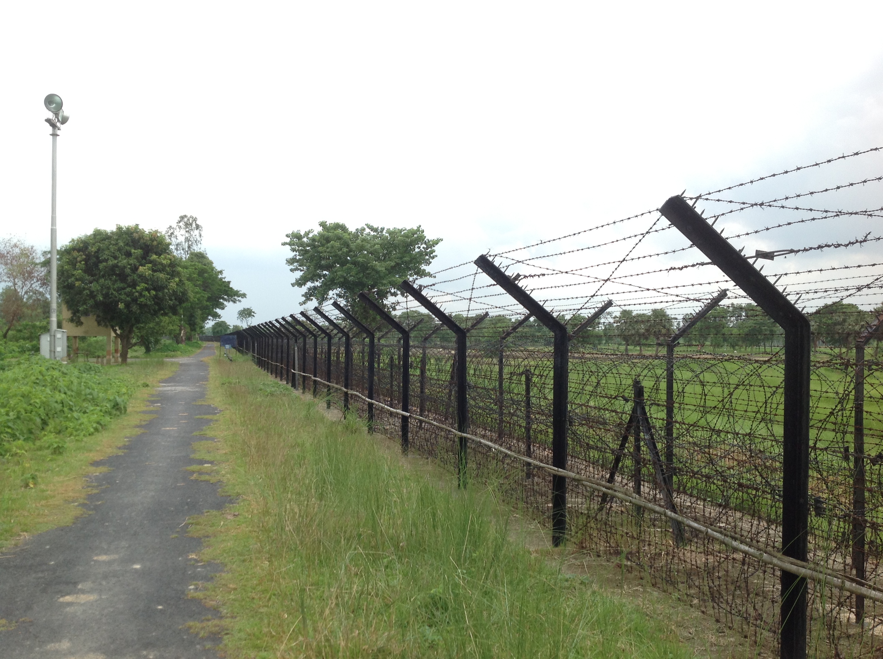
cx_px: 442
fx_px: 891
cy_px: 330
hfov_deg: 52.7
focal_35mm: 35
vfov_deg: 40.6
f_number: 2.4
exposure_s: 1/975
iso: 50
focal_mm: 4.28
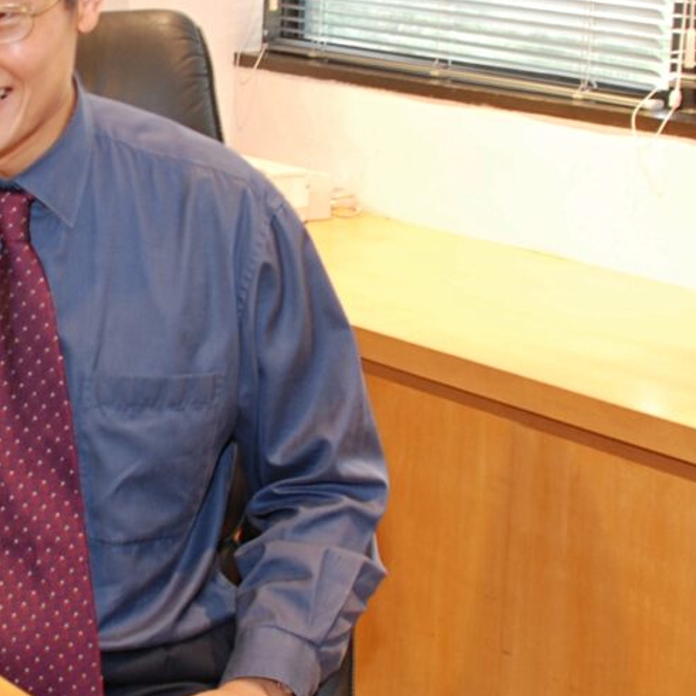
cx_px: -161
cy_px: 425
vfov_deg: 23.9
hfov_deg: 22.0
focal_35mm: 72
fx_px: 1638
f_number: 4
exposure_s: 1/3.33
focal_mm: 18
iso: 200
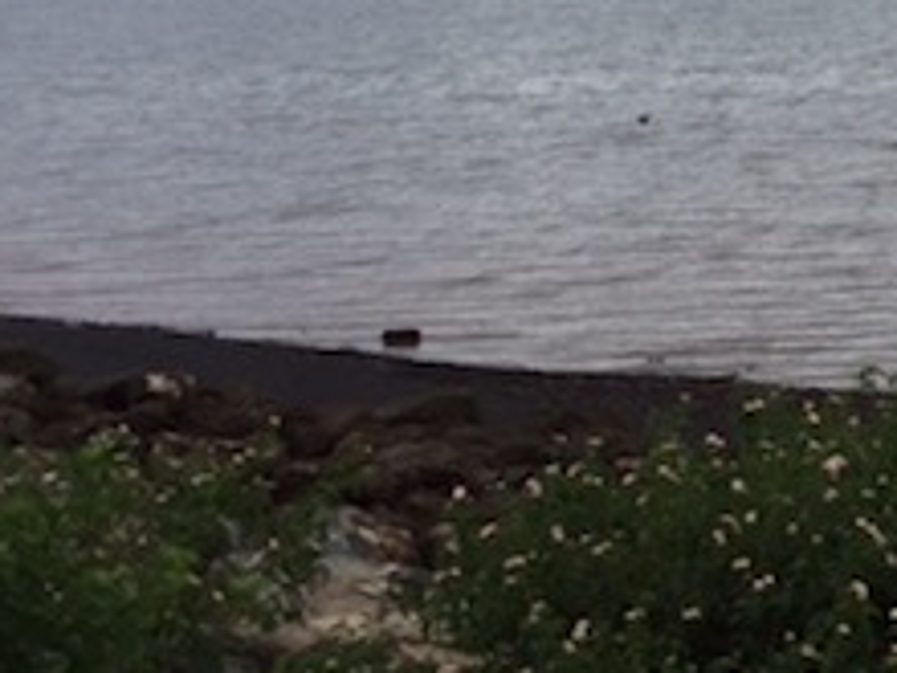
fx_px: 2047
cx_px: 1040
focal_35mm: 79
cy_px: 8
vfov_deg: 18.2
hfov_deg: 22.9
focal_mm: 4.15
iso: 32
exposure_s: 1/3597
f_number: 2.2
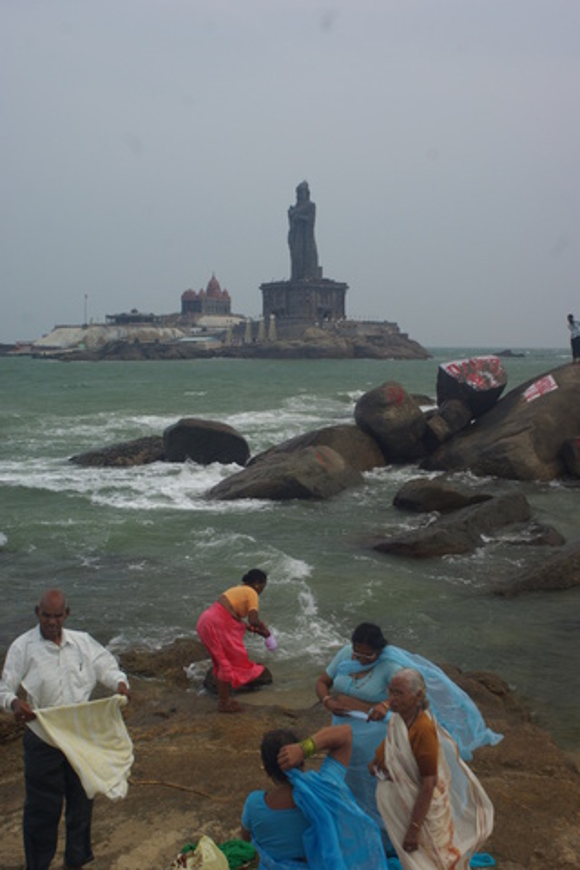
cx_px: 290
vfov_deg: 46.4
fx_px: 1015
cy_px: 435
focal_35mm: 42
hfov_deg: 31.9
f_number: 5.6
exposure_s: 1/125
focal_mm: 28
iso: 100
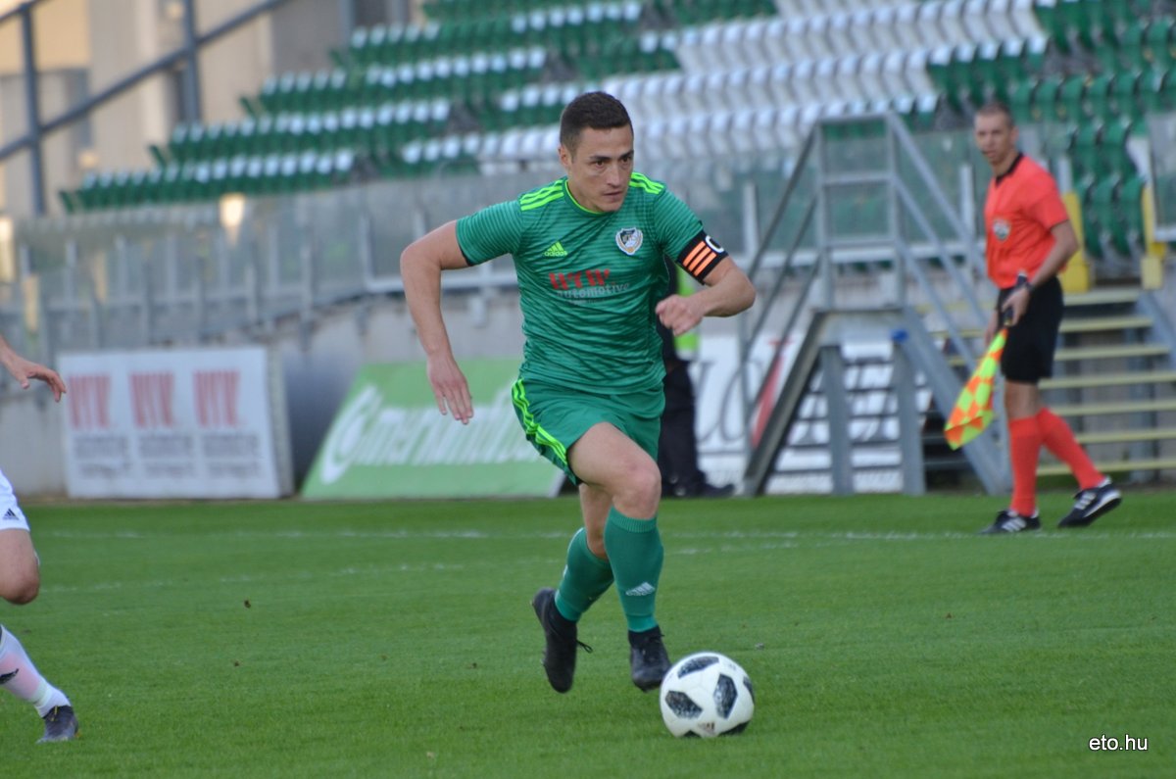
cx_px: 588
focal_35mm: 450
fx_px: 14671
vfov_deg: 3.0
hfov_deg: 4.6
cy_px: 390
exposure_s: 1/640
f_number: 5.6
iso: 500
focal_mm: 300
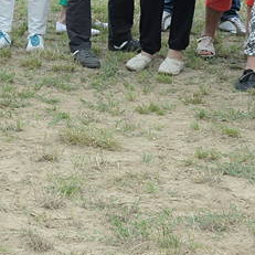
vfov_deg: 10.9
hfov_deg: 10.4
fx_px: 1325
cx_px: -184
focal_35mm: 159
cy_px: -10
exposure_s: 1/400
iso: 800
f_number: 10
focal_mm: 34
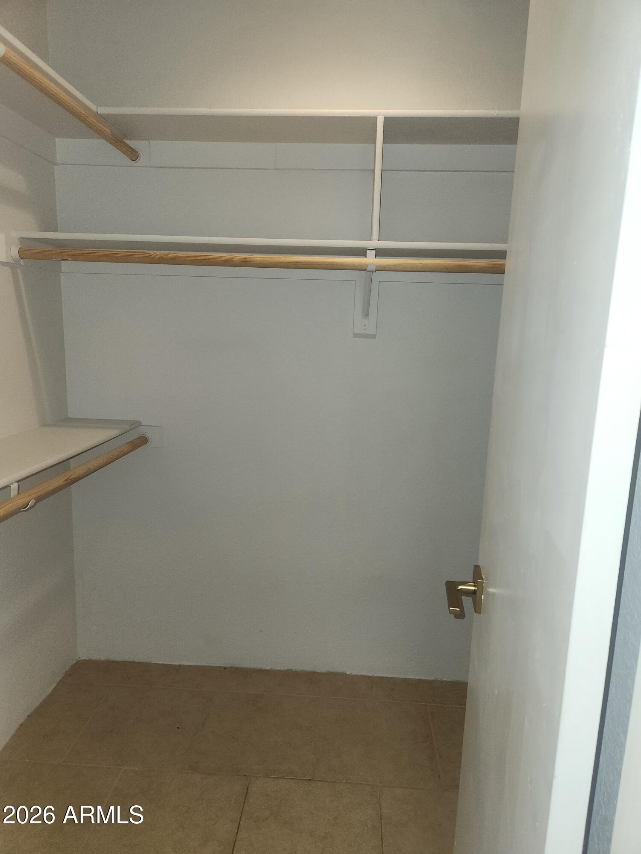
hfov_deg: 58.9
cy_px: 427
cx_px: 320
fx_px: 568
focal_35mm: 23
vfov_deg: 73.9
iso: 125
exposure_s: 1/60
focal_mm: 5.4
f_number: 1.8
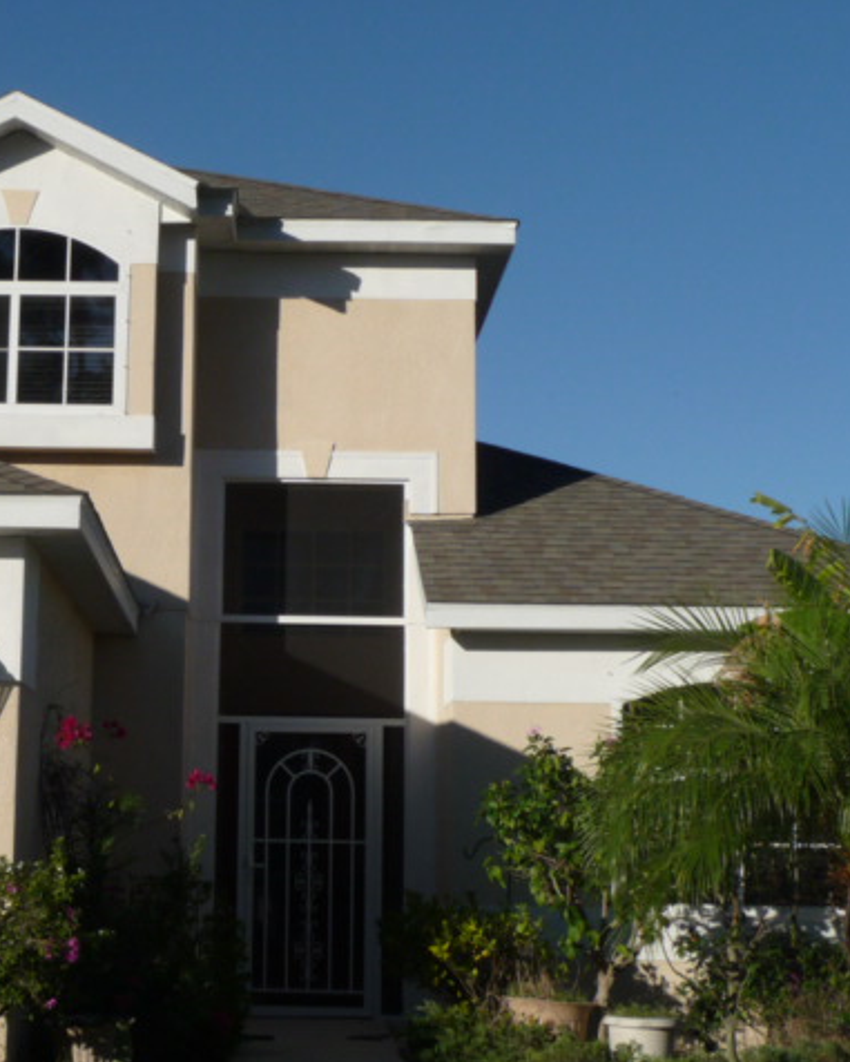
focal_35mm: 63
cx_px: 149
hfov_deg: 23.8
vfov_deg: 30.0
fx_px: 1980
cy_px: 531
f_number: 8
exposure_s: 1/400
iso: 100
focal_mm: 5
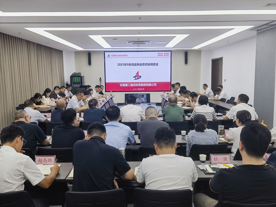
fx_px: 263
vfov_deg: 42.9
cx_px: 138
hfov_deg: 55.4
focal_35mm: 33
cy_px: 104
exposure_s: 1/161
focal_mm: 6.67
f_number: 1.9
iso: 50
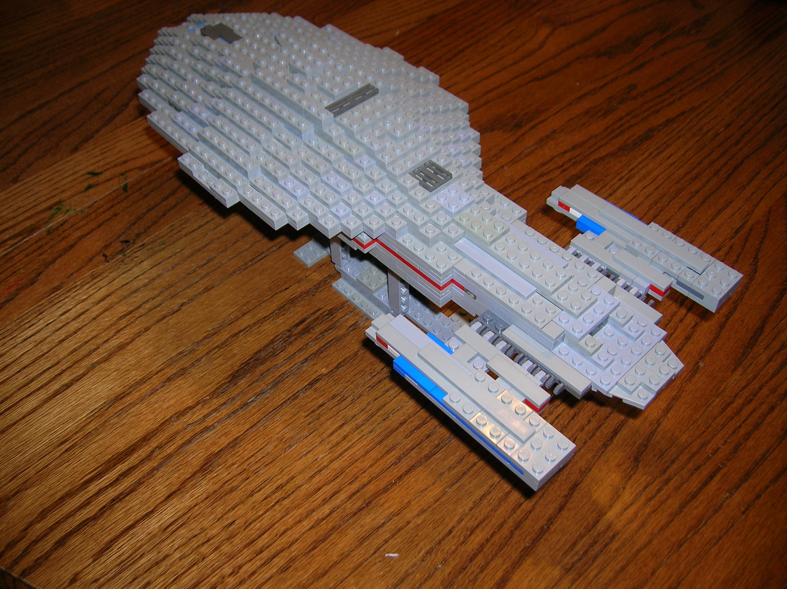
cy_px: 294
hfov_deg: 54.0
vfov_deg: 41.7
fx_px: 772
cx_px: 394
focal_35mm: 34
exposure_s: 1/60.1
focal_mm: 5.7
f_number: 2.9
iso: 50
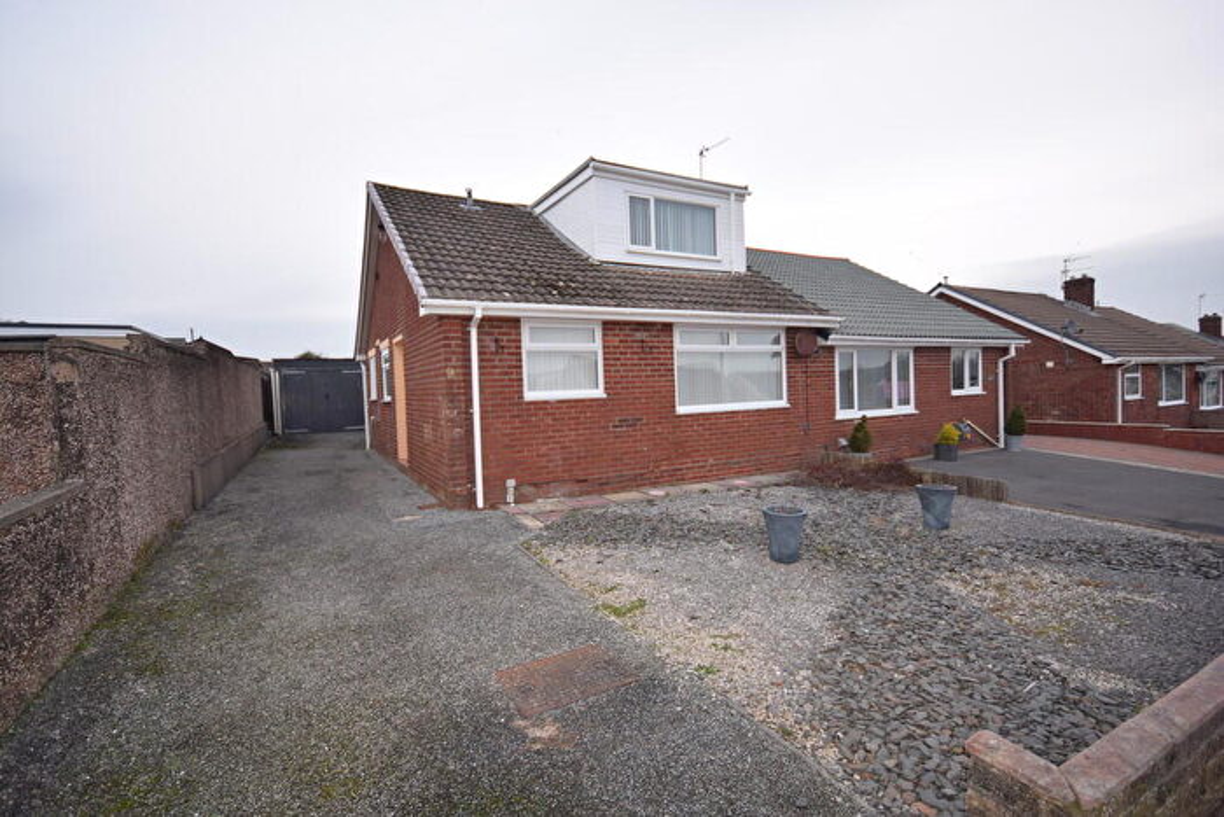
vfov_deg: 72.1
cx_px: 612
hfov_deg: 95.0
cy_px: 408
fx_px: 561
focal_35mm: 16
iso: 160
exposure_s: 1/125
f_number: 5.6
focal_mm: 11
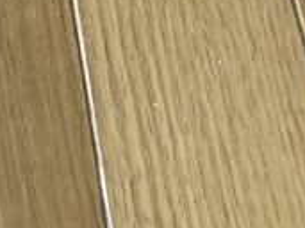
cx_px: -193
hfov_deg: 13.9
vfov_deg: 10.6
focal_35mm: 131
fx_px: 1153
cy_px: -175
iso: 200
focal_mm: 3.99
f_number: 1.8
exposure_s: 1/60
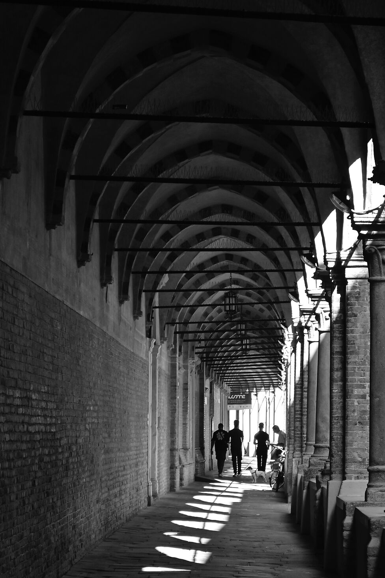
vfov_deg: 16.6
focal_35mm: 123
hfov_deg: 11.1
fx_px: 1972
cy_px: 413
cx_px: 240
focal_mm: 50
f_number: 6.3
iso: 200
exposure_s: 1/40
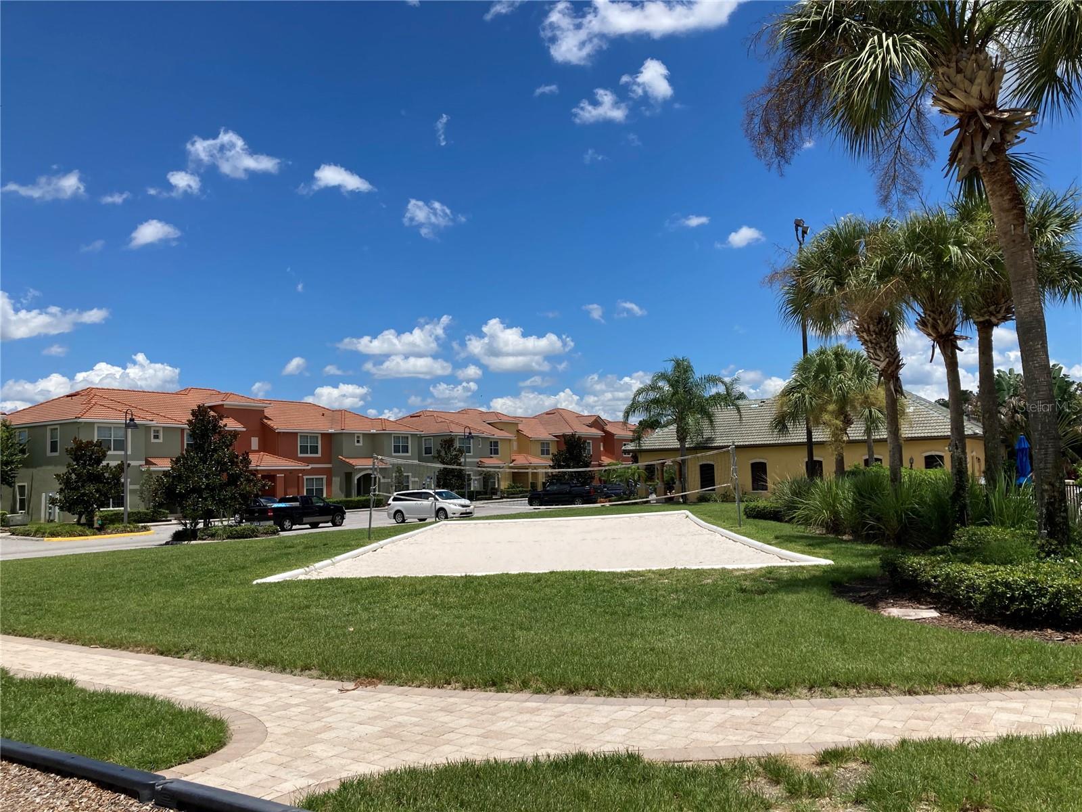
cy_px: 406
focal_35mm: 28
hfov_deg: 63.4
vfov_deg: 49.7
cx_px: 541
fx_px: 875
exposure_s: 1/3247
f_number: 1.8
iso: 20
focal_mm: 3.99
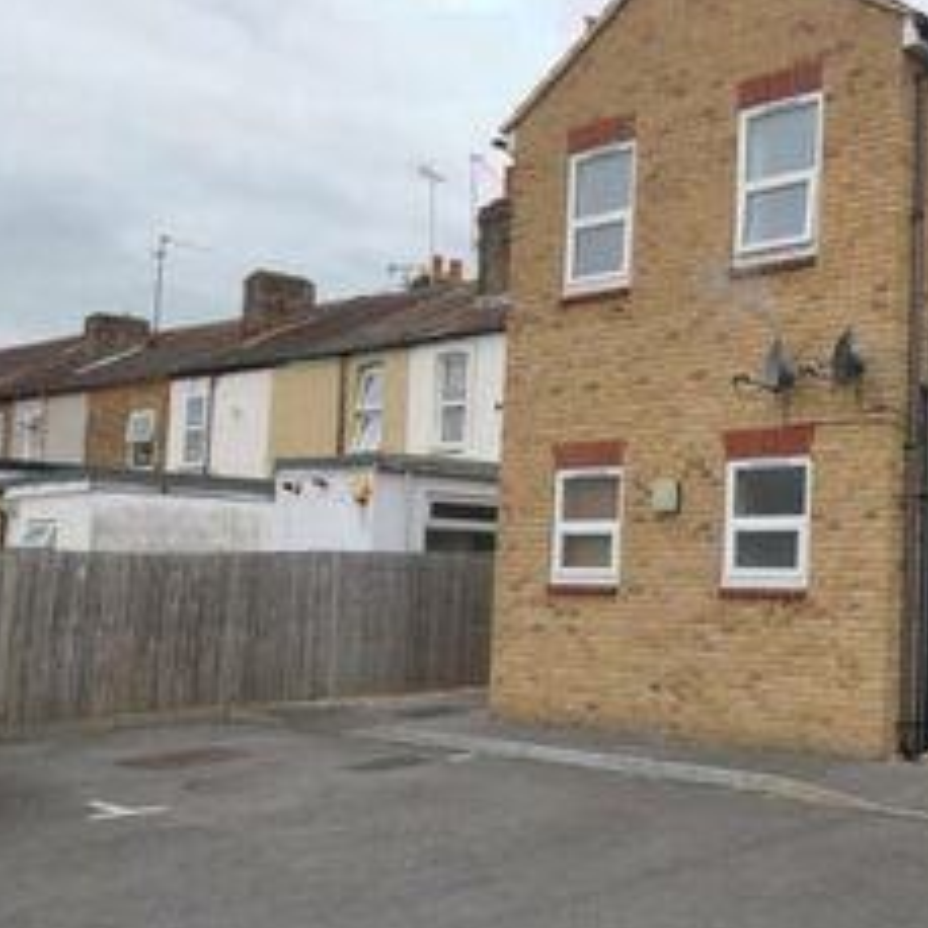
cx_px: 1046
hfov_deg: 35.8
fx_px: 1183
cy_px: 476
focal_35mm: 39
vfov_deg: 42.8
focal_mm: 10
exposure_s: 1/200
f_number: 7.1
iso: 200
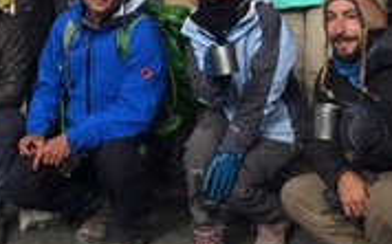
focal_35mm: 95
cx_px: 148
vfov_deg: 13.0
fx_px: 1014
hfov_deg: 21.8
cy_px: -131
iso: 32
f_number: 2.2
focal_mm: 4.15
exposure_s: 1/1368
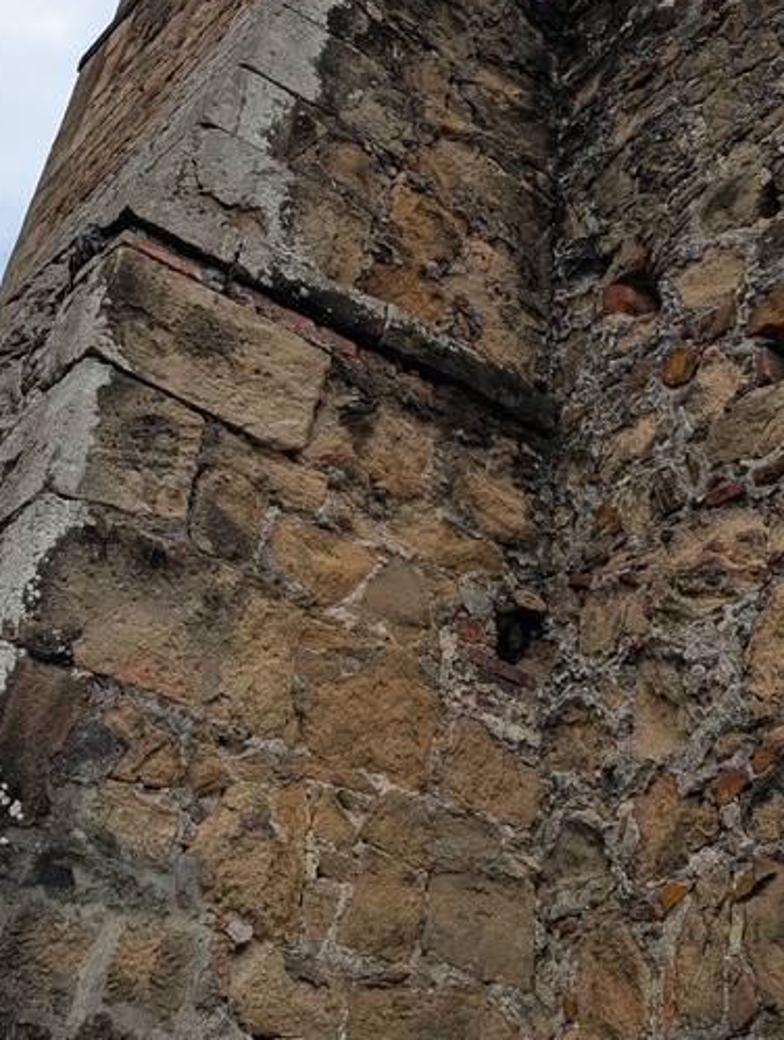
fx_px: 1385
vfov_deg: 38.3
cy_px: 102
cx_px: 536
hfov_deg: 31.3
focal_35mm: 46
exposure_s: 1/2320
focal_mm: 6.9
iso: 21
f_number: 1.68
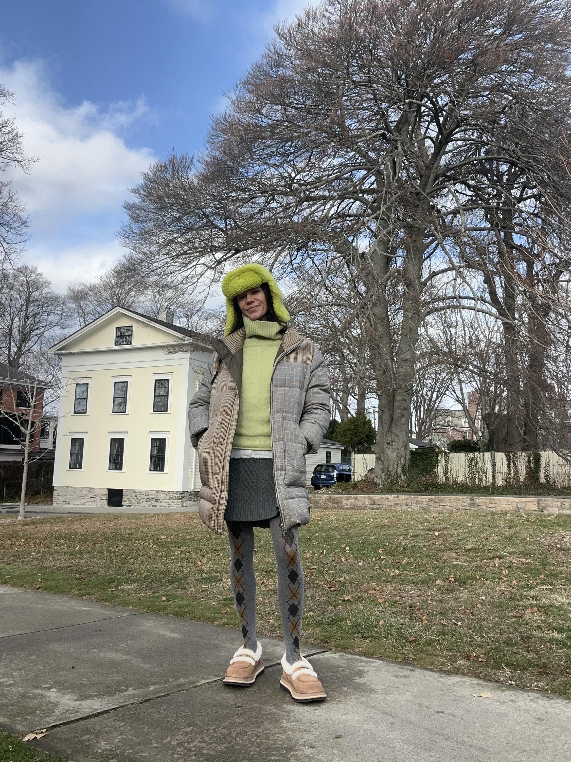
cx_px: 286
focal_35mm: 30
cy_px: 381
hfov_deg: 46.8
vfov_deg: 60.0
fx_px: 660
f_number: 1.9
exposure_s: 1/651
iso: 25
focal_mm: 2.69
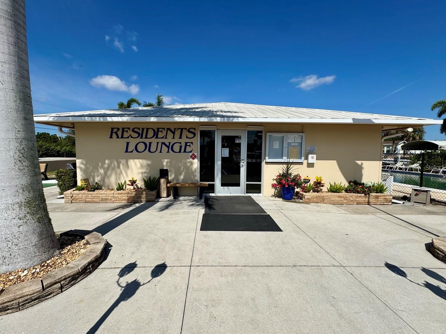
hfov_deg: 98.1
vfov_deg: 81.8
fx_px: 193
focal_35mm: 15
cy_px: 167
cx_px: 215
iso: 50
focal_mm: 2.22
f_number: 2.2
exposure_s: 1/3717
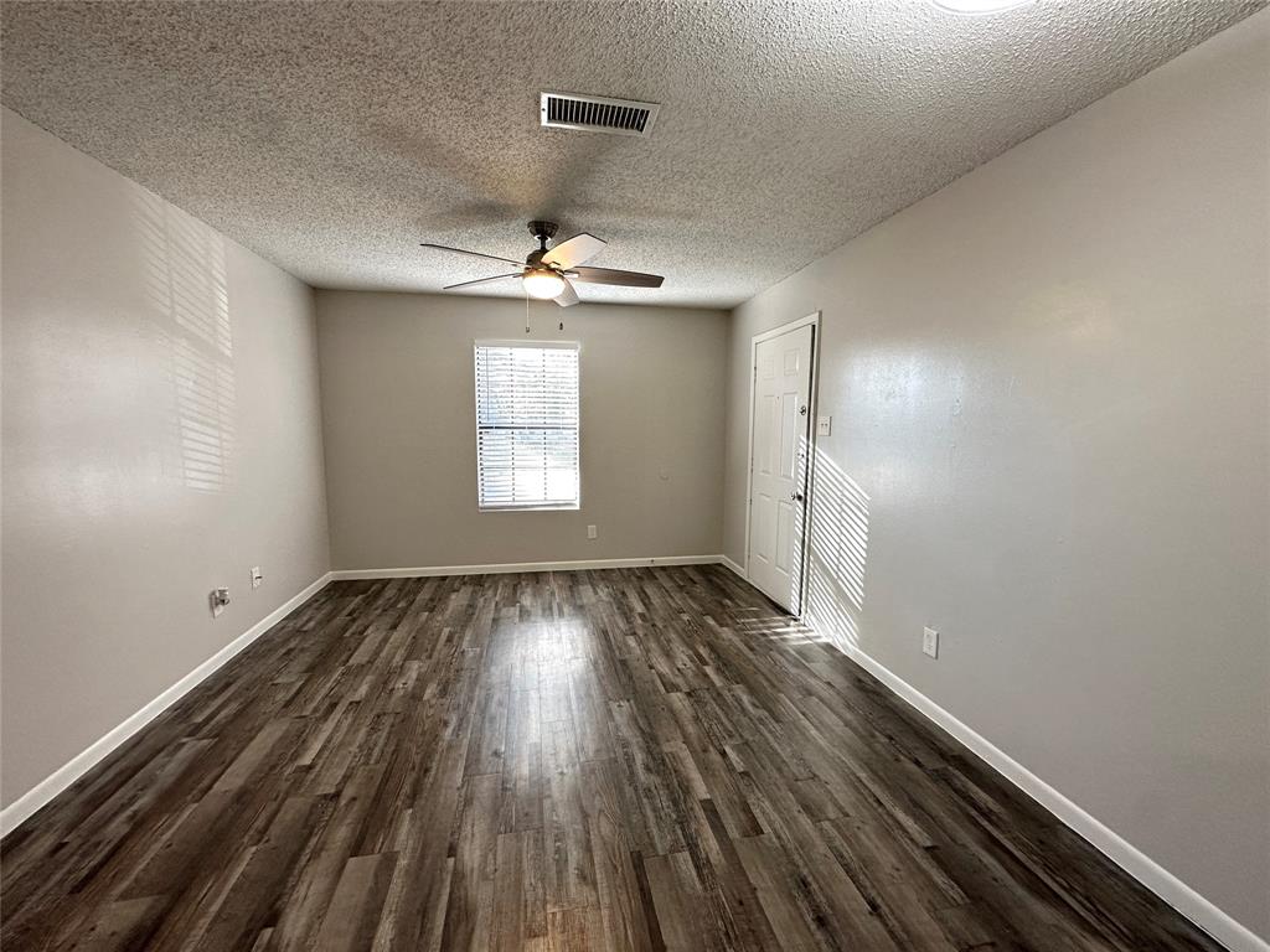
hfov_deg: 102.1
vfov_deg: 85.7
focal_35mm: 14
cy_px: 476
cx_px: 635
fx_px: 514
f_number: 2.2
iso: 160
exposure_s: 1/120
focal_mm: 2.22
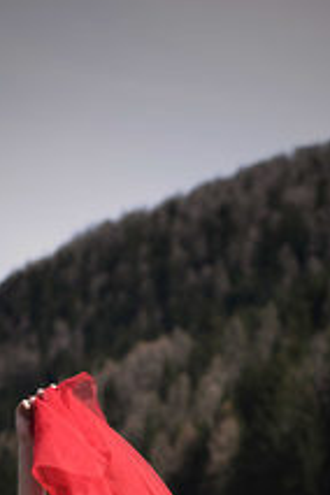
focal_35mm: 141
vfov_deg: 13.9
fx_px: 1939
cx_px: 184
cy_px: 679
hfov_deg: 9.7
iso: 80
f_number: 2.5
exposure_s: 1/2000
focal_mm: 50
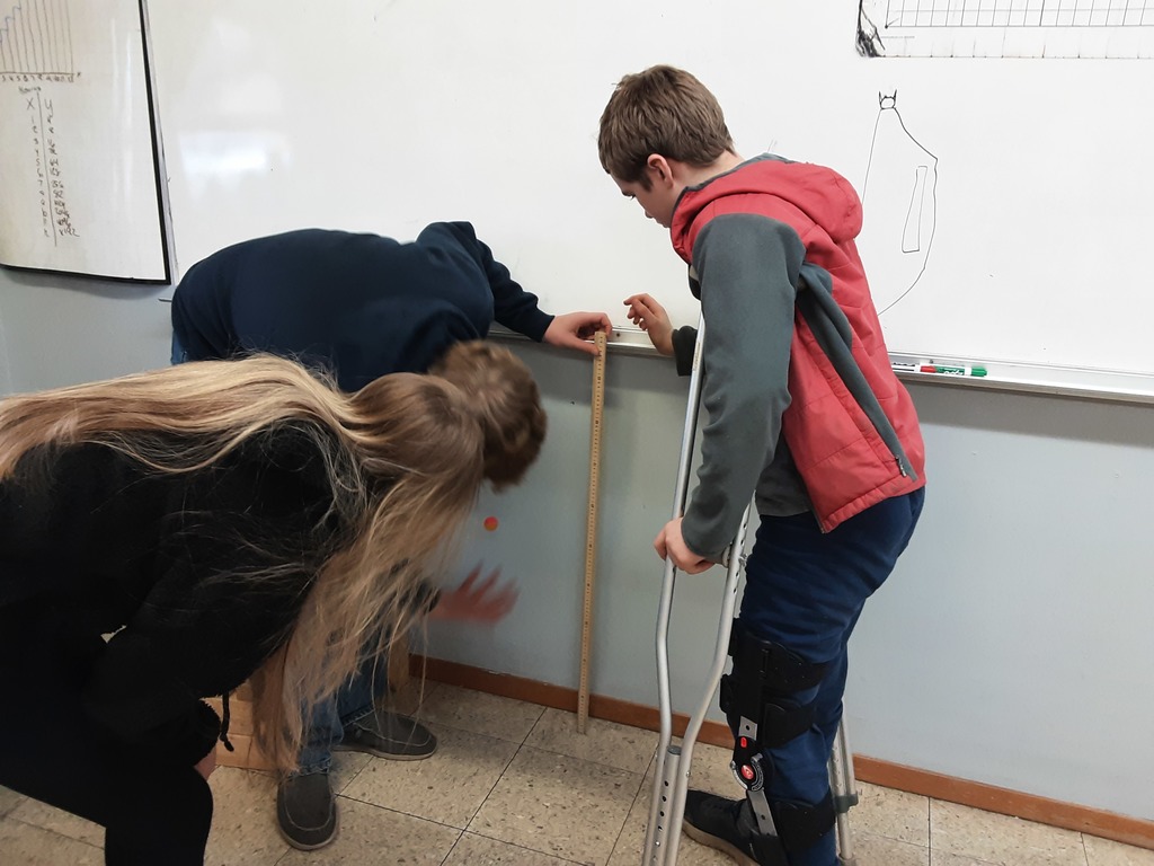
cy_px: 433
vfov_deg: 51.4
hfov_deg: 65.3
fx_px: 900
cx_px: 577
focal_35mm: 27
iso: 125
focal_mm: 2.91
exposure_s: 1/40
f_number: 1.9
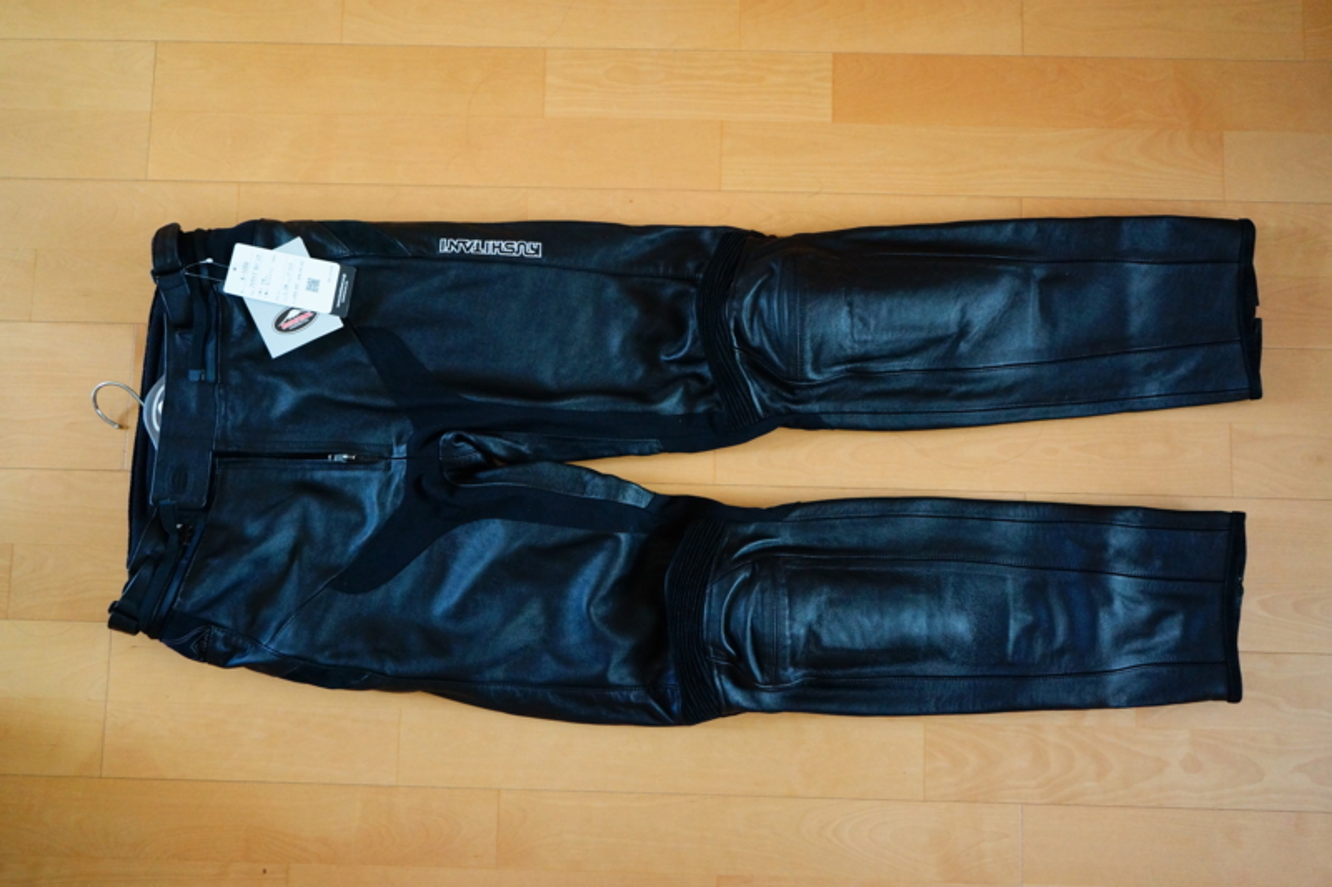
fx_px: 1110
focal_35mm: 30
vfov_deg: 43.6
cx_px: 666
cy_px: 444
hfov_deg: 61.9
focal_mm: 20
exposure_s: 1/60
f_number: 4
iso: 1600
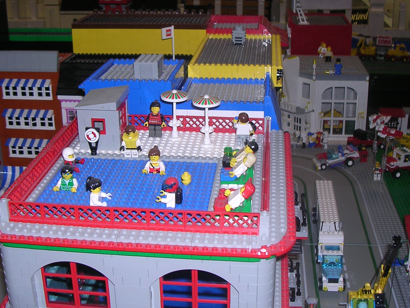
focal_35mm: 50
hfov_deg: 38.2
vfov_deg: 29.0
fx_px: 592
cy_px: 117
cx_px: 190
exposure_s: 1/60.1
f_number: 2.8
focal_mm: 5.8
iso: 100
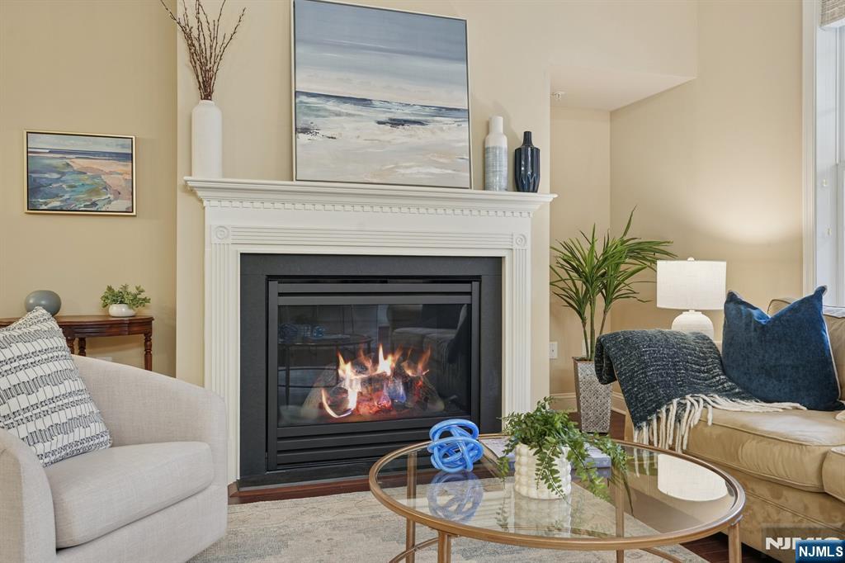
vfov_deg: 44.9
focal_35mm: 29
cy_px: 282
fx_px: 680
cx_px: 422
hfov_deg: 63.7
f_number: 8
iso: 400
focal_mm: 29
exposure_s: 1/4
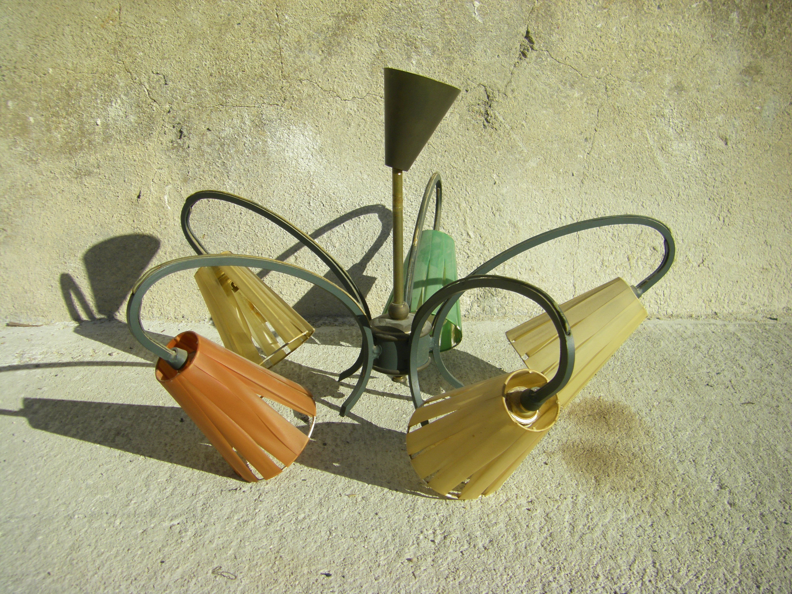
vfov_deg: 37.7
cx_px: 396
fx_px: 869
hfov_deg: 49.0
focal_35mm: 38
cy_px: 297
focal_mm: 6.3
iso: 64
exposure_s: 1/320
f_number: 7
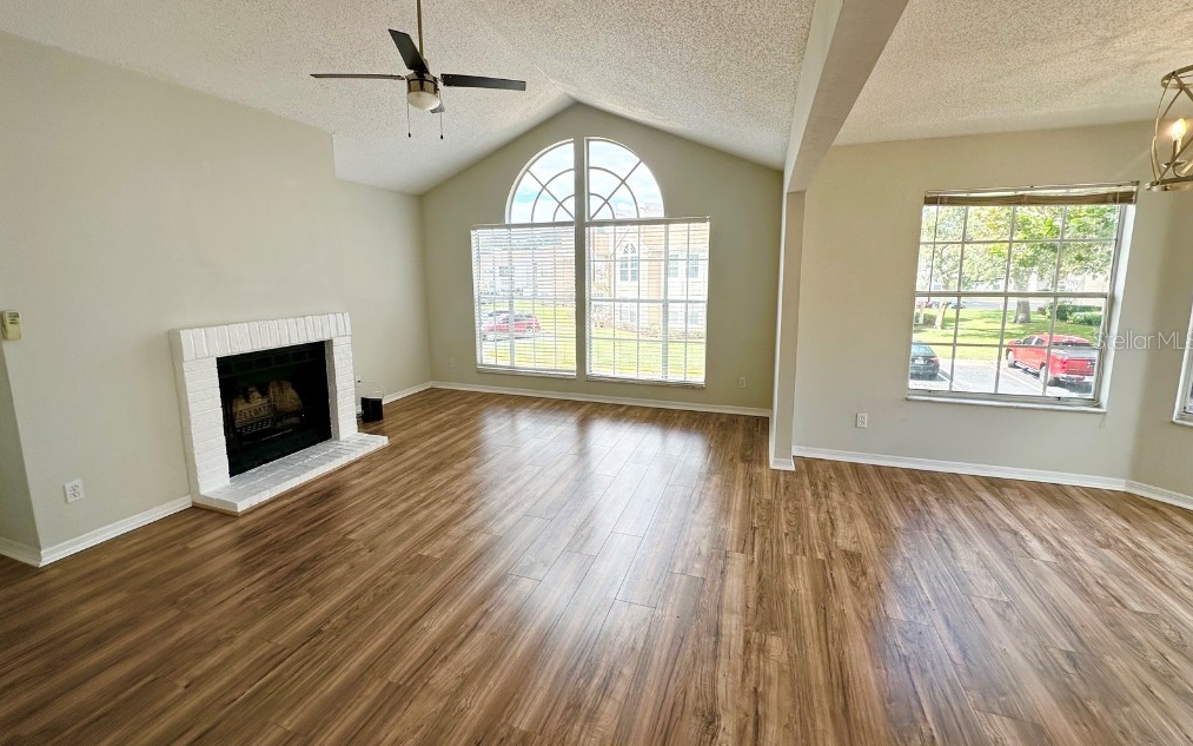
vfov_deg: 74.6
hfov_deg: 101.5
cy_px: 339
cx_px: 601
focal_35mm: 15
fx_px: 488
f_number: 2.2
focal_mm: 2.22
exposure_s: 1/296
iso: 40
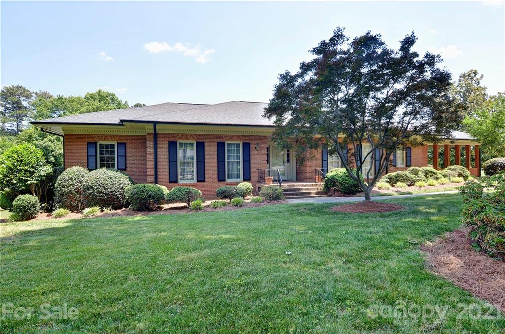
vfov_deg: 62.9
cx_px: 252
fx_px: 273
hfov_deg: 85.6
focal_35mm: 20
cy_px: 167
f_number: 8
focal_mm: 13
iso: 200
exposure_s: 1/50
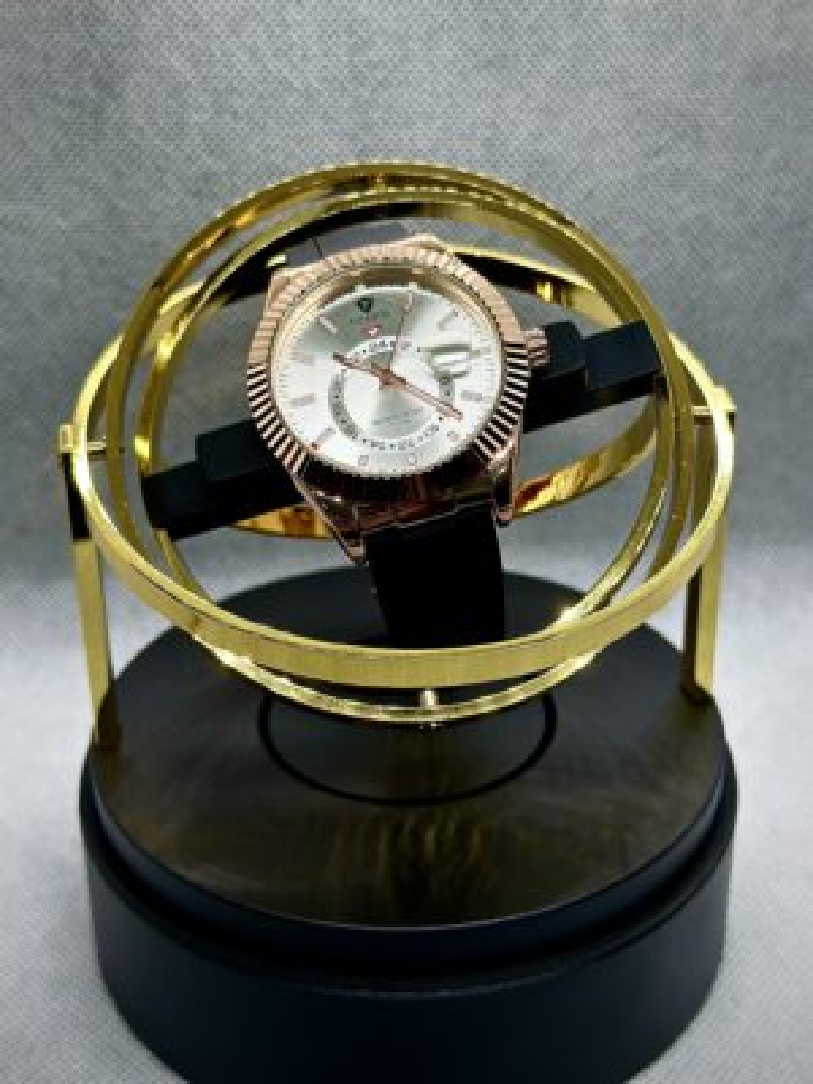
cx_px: 406
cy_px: 542
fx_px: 1503
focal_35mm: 48
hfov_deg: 30.3
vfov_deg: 39.7
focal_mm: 6.86
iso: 80
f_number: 1.78
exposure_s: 1/298
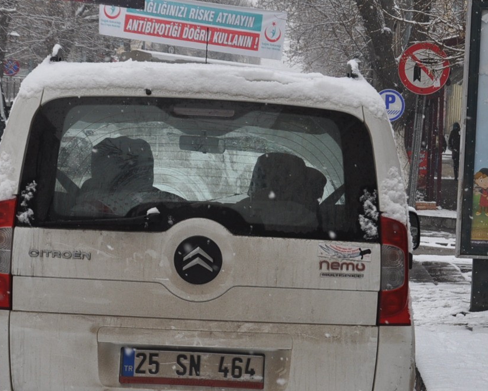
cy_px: 359
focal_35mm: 189
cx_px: 378
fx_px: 2731
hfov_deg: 10.2
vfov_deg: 8.2
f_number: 7.1
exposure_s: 1/200
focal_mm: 52
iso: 200
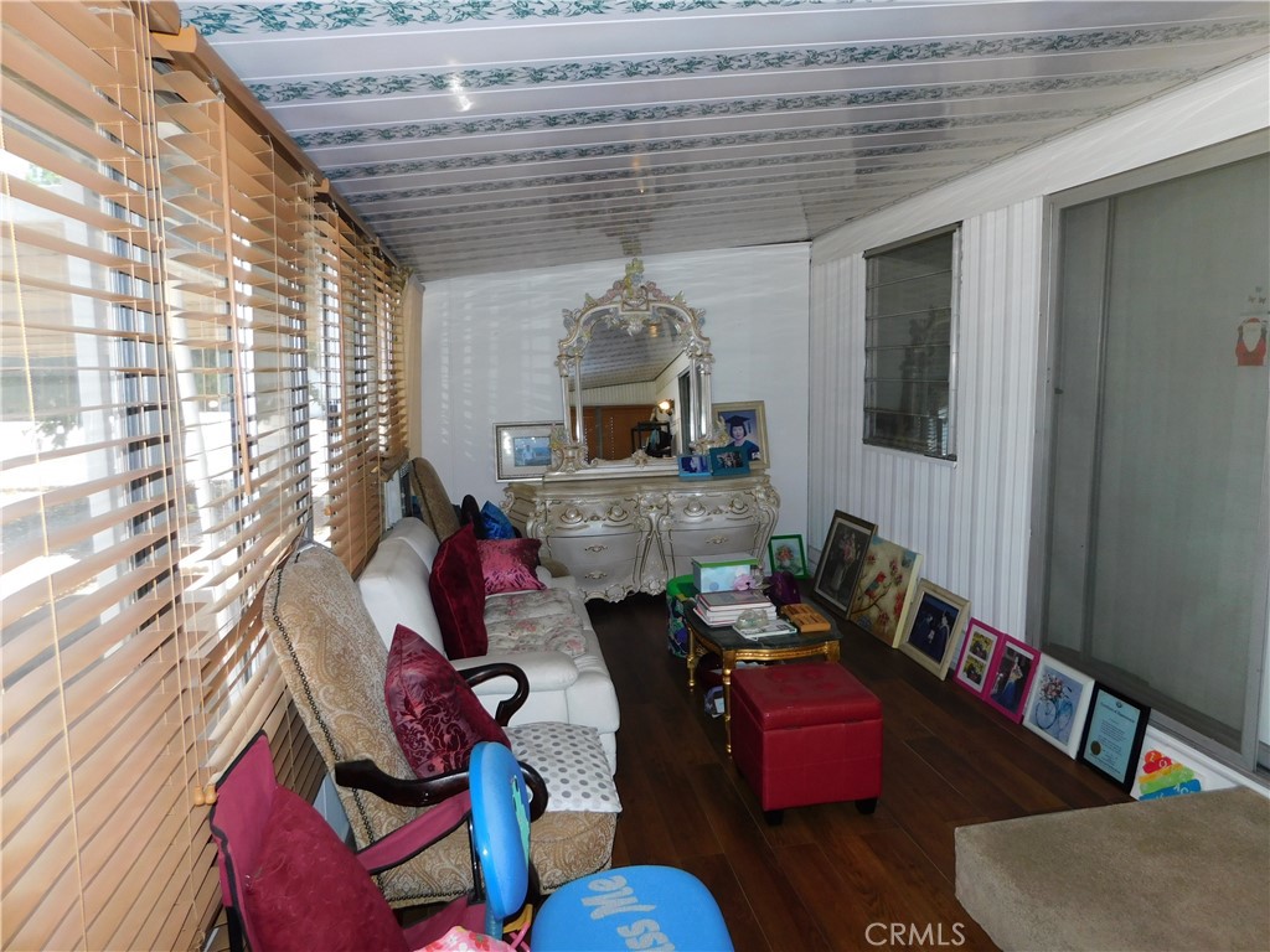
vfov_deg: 58.9
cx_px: 635
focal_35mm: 23
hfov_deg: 73.9
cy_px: 476
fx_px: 844
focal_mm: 4
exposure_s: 1/160
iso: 125
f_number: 3
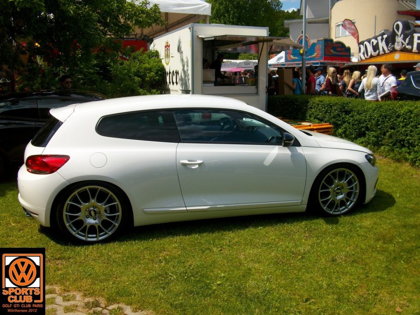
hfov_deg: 54.0
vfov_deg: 41.8
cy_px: 158
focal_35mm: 34
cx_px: 210
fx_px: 413
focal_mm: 5.7
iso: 80
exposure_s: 1/479
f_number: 5.5
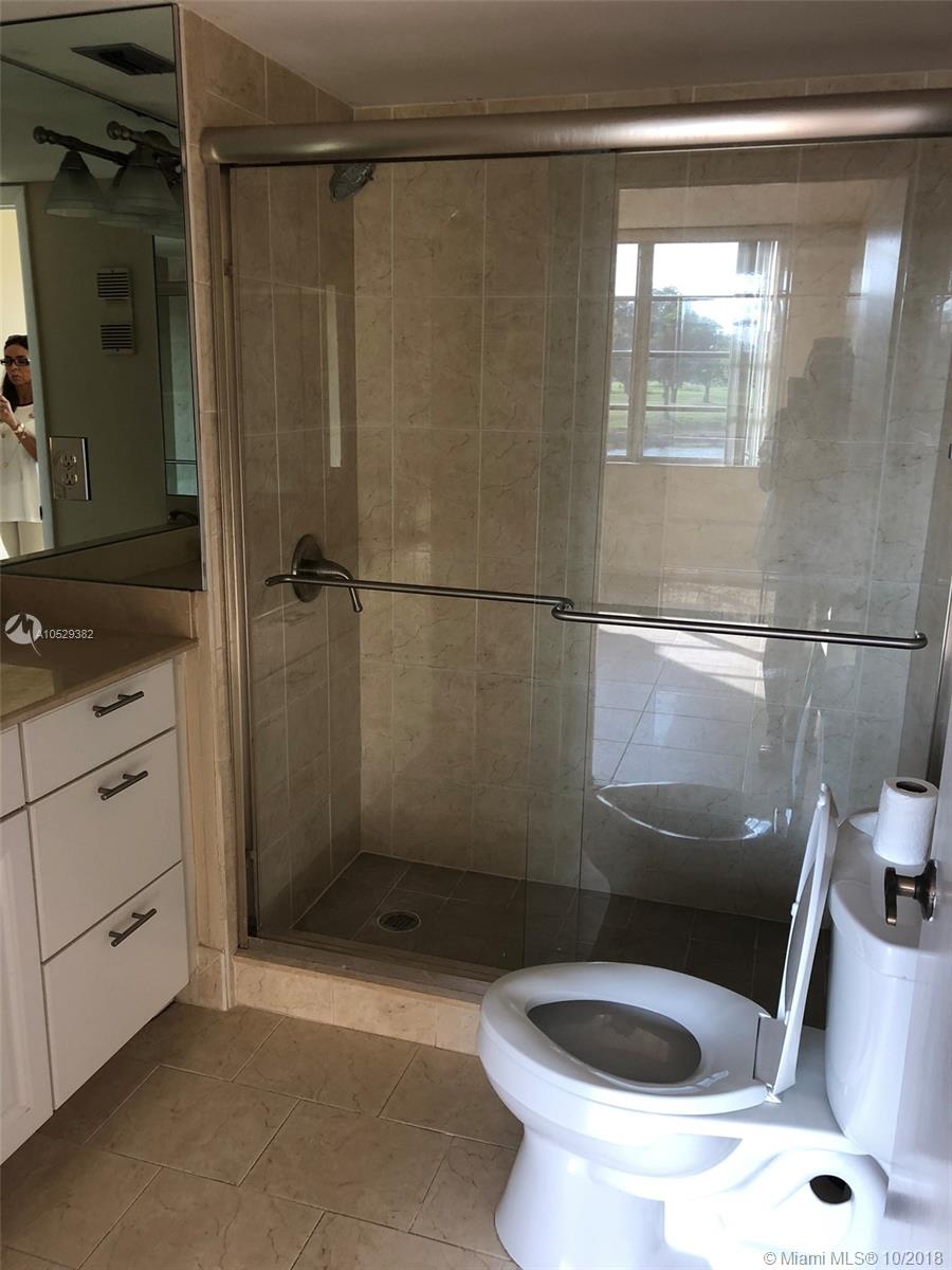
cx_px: 476
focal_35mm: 28
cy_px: 635
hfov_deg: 49.7
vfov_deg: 63.4
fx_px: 1027
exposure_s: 1/40
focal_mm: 3.99
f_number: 1.8
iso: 25
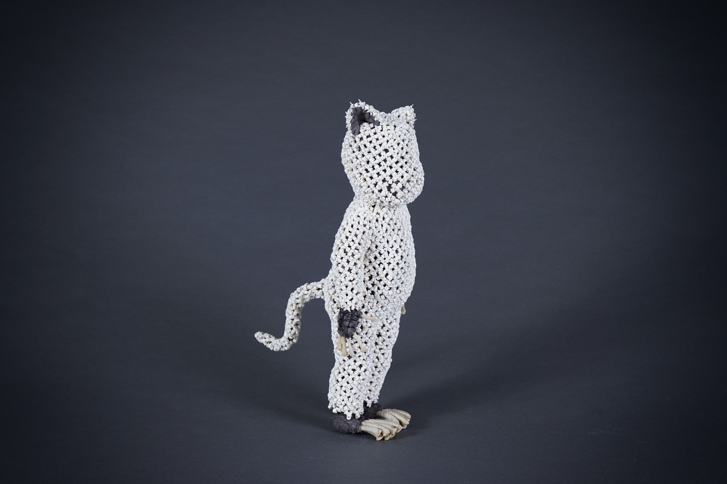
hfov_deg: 41.9
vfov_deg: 28.6
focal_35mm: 47
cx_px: 364
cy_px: 242
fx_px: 949
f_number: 7.1
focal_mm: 47
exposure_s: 1/160
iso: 100
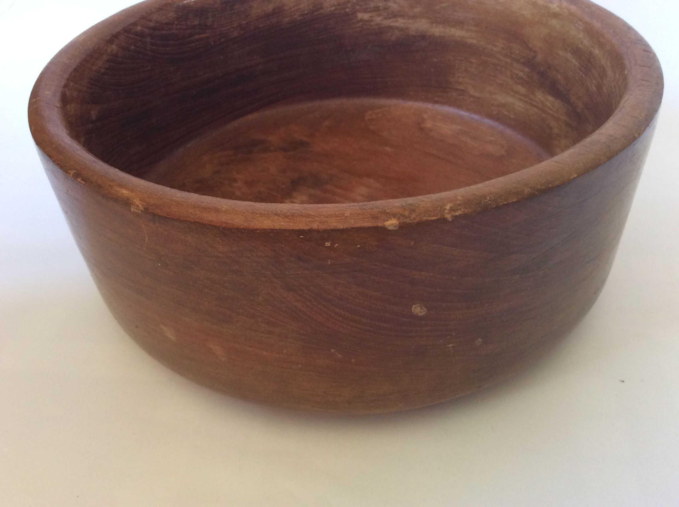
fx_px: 627
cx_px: 340
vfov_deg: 44.1
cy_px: 254
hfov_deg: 56.9
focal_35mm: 32
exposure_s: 1/25
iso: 100
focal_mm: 3.3
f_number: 2.4
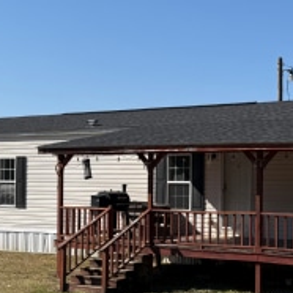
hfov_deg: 23.5
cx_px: 205
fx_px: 699
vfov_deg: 23.6
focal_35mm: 73
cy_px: 189
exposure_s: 1/5714
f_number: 1.78
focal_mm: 6.76
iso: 80
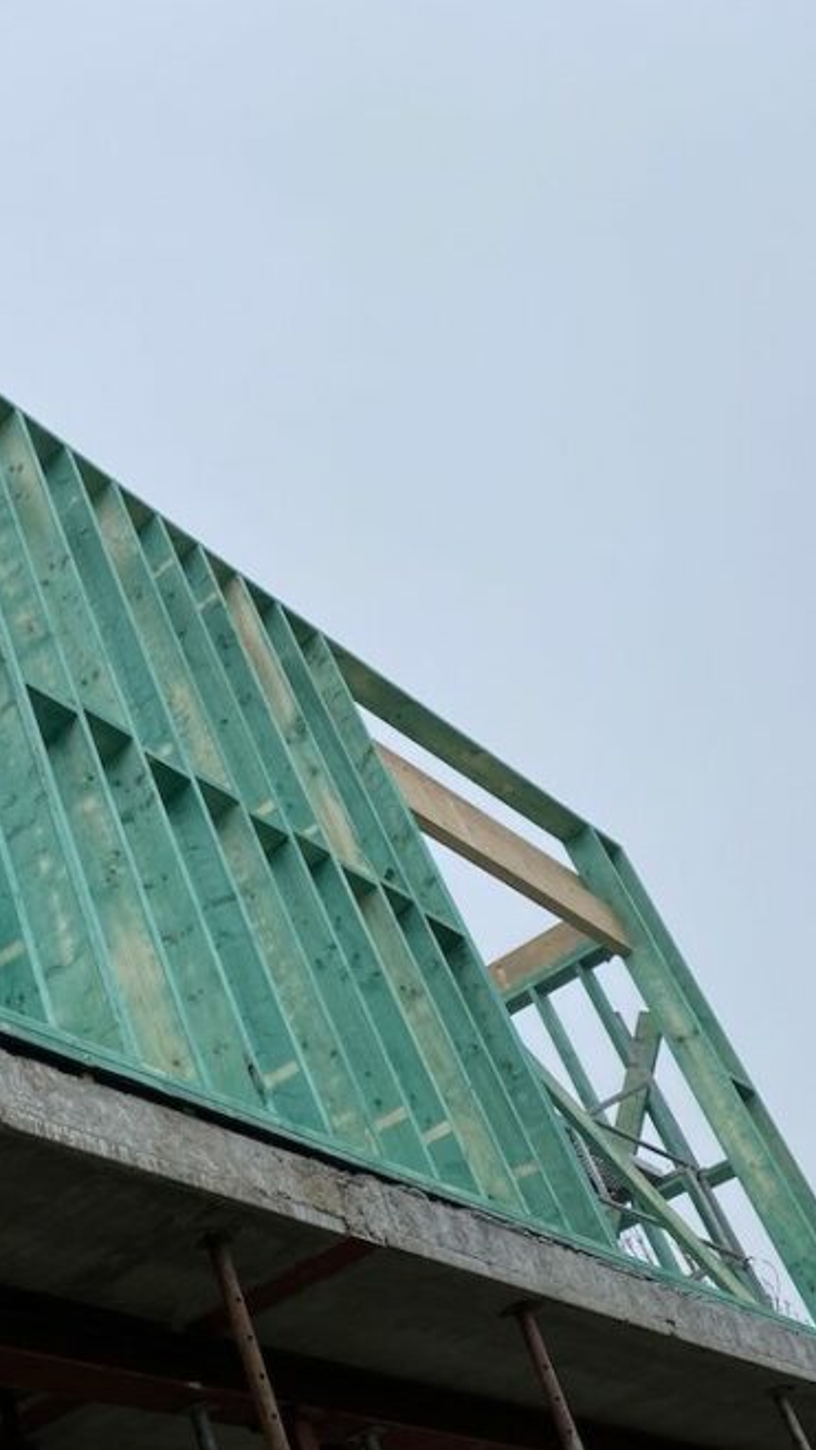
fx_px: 1691
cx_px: -22
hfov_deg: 25.6
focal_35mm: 44
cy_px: 825
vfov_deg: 46.3
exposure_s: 1/920
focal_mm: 4.25
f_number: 1.8
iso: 32
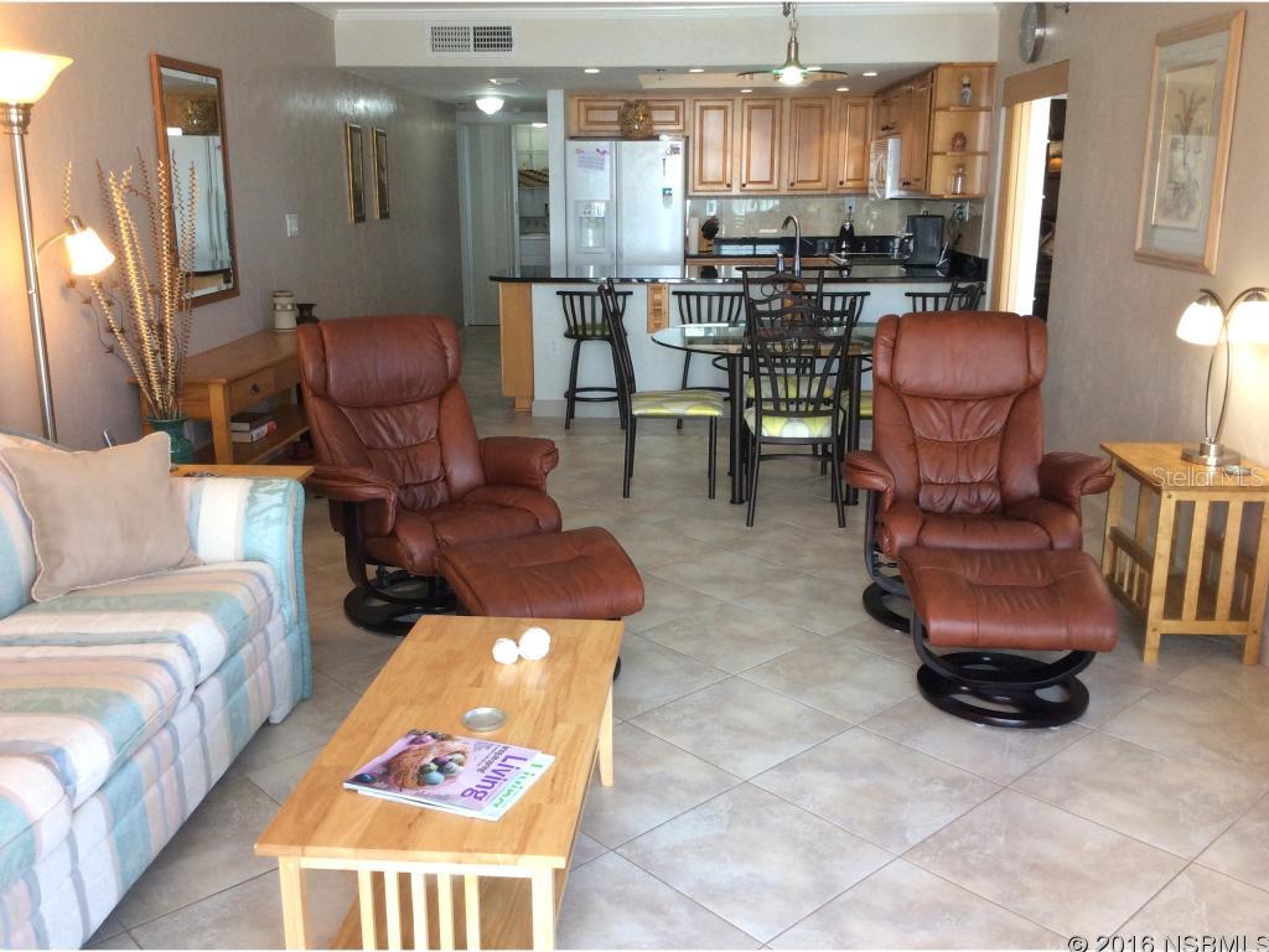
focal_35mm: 32
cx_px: 634
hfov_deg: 56.8
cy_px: 476
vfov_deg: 44.2
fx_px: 1173
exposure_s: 1/60
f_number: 2.4
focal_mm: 3.3
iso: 50
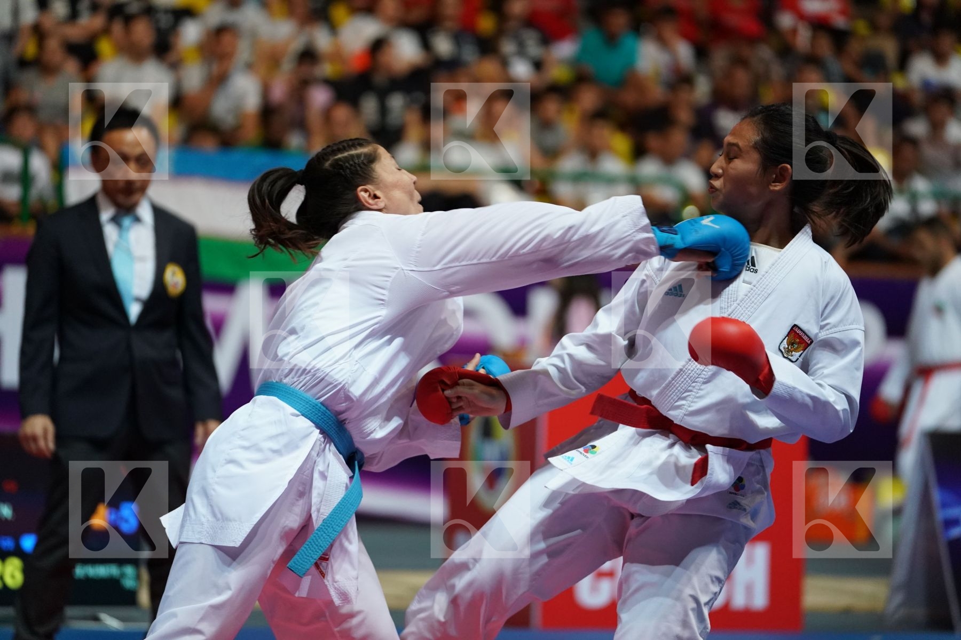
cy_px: 320
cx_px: 480
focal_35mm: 150
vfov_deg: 9.1
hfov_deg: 13.7
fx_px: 4004
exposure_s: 1/1000
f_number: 2.8
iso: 4000
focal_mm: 150
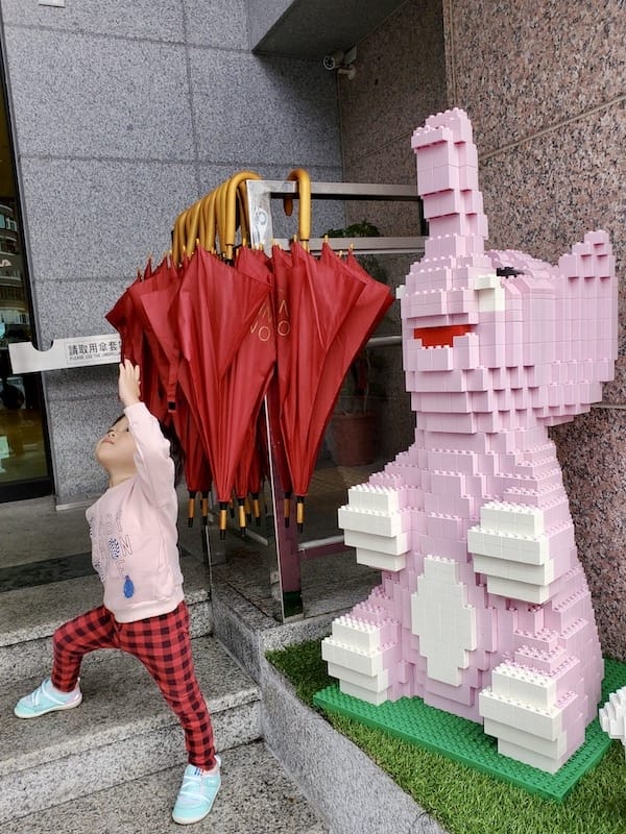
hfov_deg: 53.1
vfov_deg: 67.3
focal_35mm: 26
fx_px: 627
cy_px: 417
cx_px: 313
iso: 80
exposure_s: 1/120
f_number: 2.4
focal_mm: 4.3
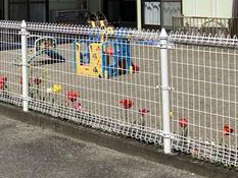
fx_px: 495
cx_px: 69
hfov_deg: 26.8
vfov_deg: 19.7
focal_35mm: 72
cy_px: -13
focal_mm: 3.99
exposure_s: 1/2857
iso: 32
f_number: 1.8
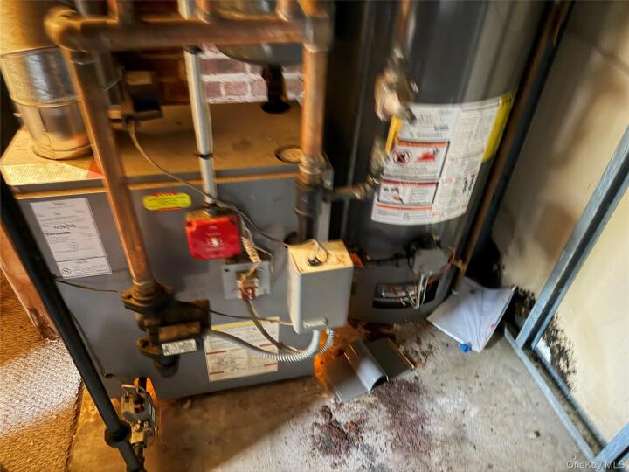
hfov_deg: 71.6
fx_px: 436
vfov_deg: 56.8
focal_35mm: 24
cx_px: 314
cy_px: 236
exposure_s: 1/9
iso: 2000
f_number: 1.78
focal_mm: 6.76
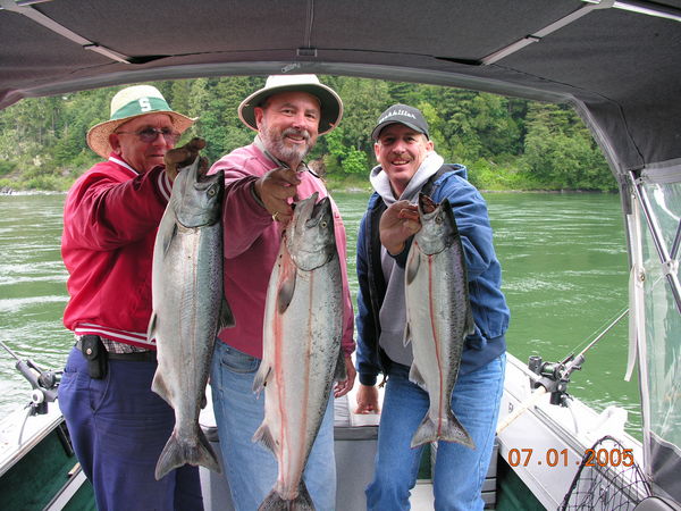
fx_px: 689
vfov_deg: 40.7
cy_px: 256
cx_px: 340
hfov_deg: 52.6
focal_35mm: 35
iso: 50
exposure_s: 1/60.2
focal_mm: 8.9
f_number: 4
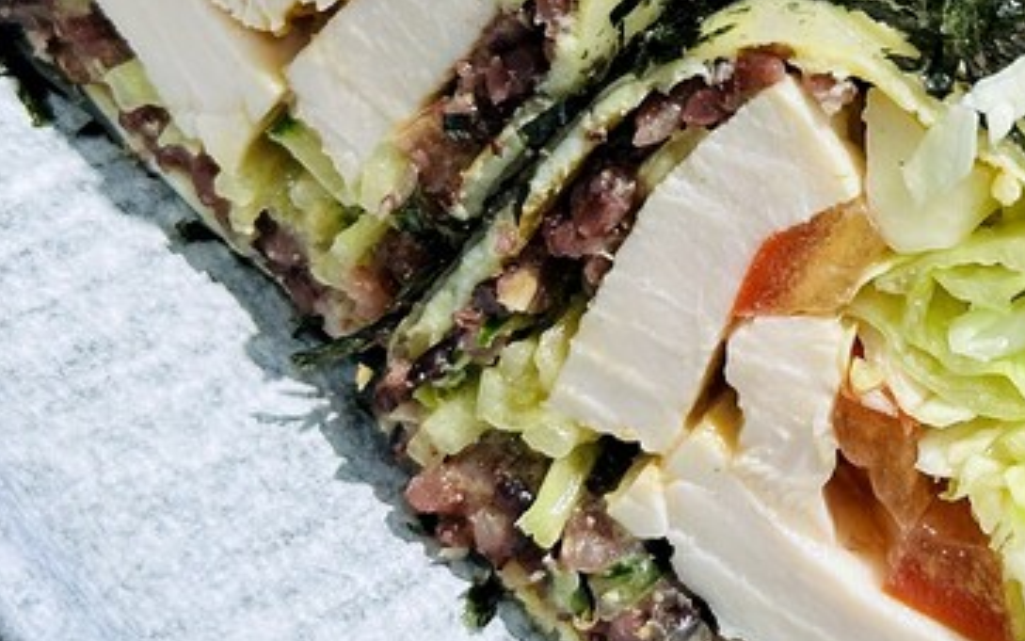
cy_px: -10
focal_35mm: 119
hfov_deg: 17.2
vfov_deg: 10.9
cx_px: 997
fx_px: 3325
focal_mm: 6.86
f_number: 1.78
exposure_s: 1/120
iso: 80
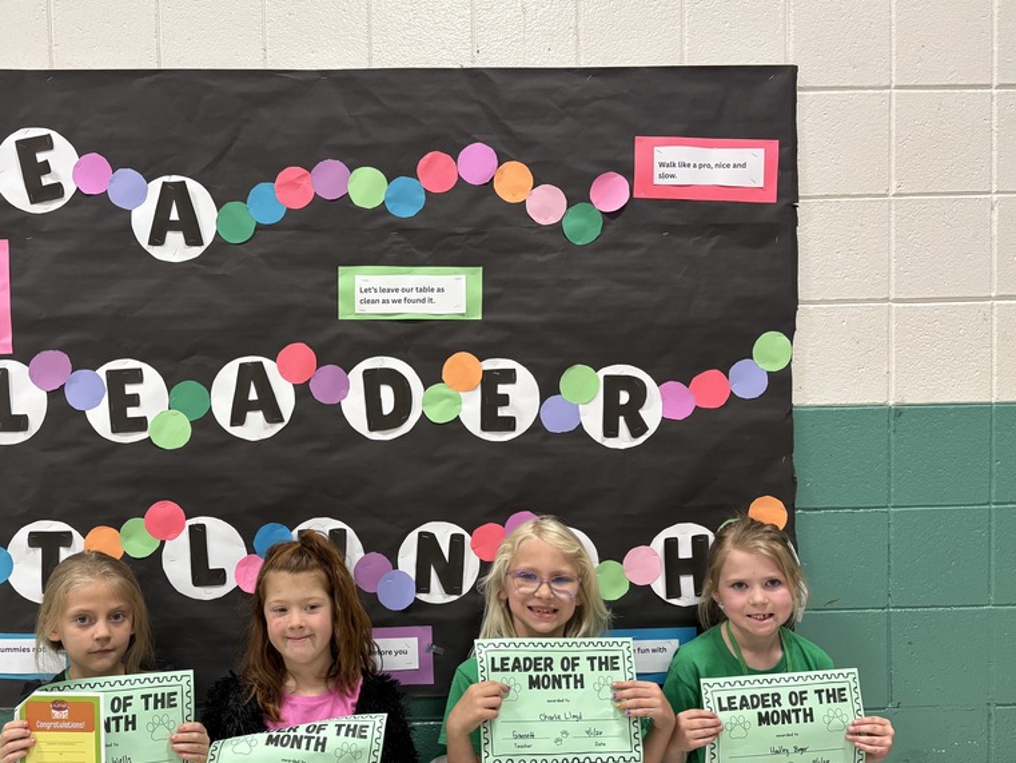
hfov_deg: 51.7
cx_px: 344
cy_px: 490
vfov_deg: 40.3
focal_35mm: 35
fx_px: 1027
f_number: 1.6
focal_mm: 5.96
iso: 125
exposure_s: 1/60
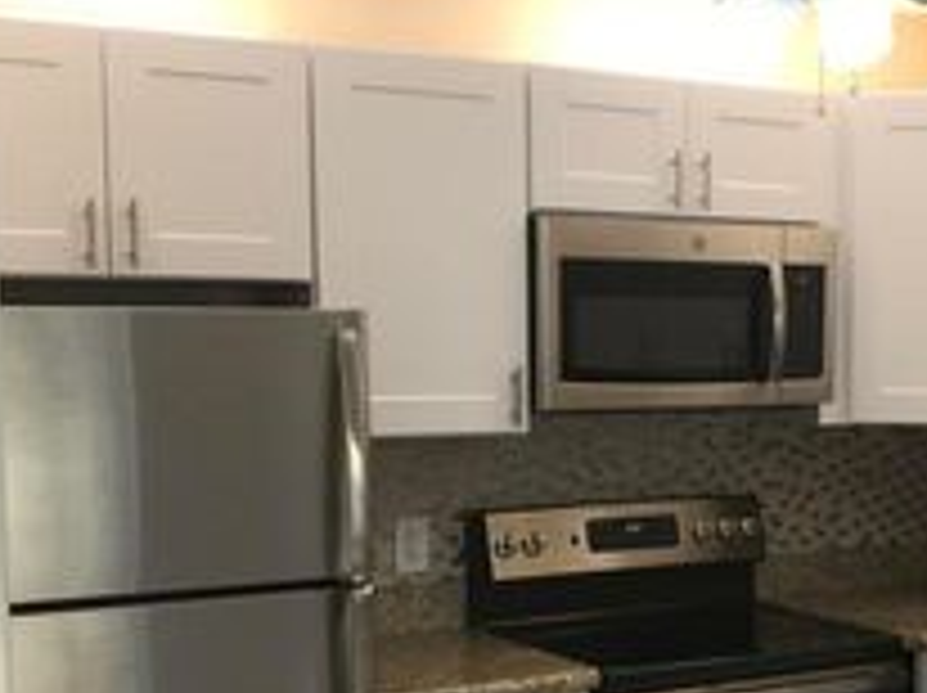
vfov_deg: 21.3
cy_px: 547
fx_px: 1819
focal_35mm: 68
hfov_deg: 27.8
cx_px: 792
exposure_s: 1/60
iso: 20
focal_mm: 3.99
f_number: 1.8
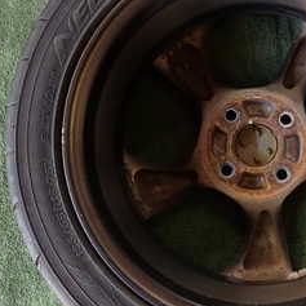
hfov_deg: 29.8
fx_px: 560
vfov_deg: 30.6
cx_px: 250
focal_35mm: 56
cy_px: 143
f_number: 2
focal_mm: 4.5
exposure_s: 1/60
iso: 200
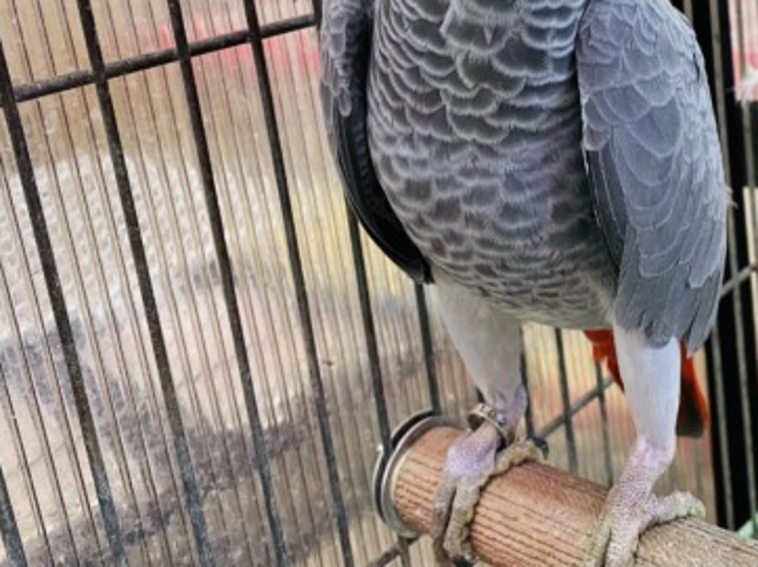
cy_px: 86
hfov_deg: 40.2
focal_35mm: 46
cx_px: 563
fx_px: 1007
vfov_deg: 30.4
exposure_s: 1/50
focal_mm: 4.25
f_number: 1.8
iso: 80
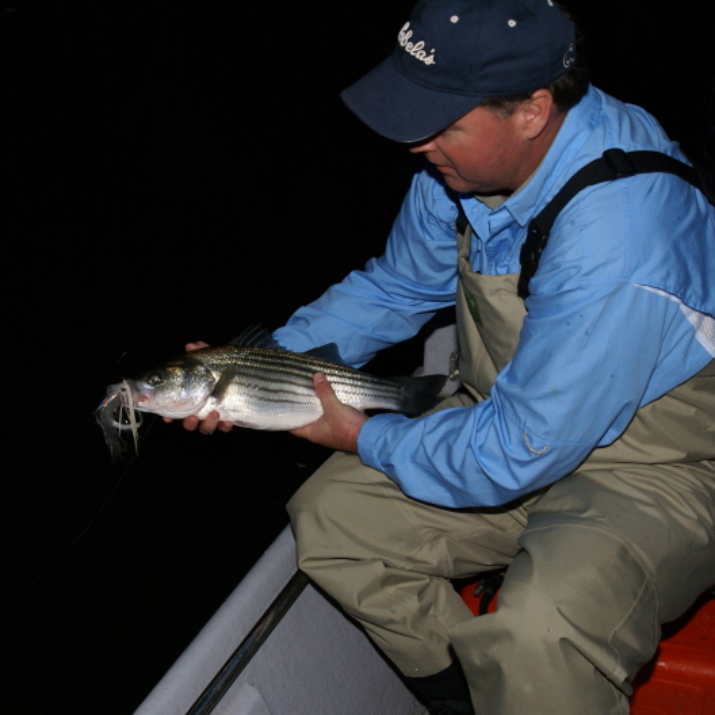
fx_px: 1355
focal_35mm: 58
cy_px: 360
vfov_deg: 29.6
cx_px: 260
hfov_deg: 29.4
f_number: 5.6
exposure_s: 1/60
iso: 400
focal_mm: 30
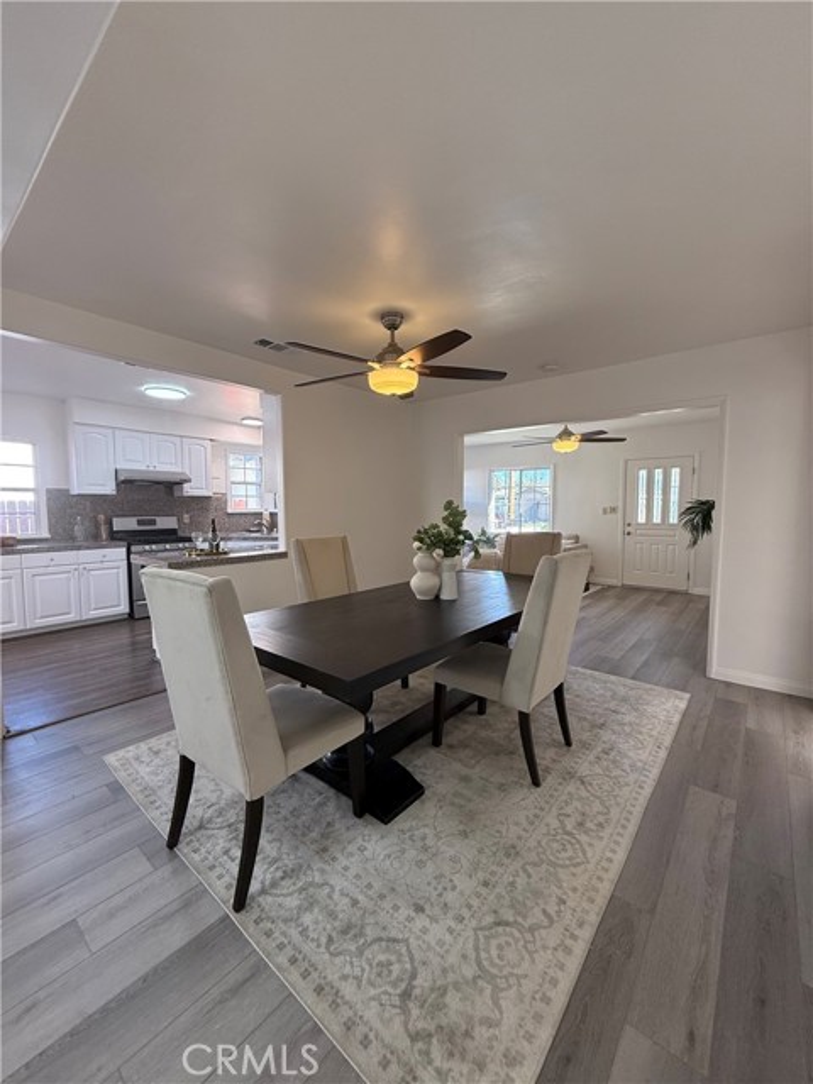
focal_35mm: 14
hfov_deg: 85.7
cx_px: 406
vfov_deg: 102.1
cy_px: 542
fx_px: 438
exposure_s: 1/120
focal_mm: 2.2
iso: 160
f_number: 2.2
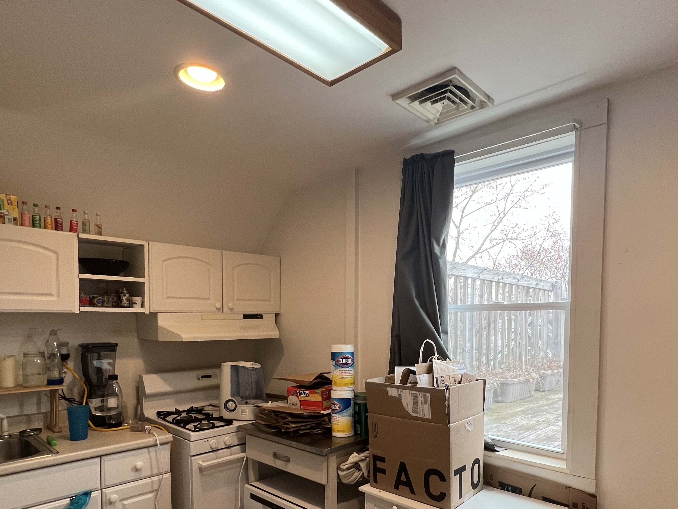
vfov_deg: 61.6
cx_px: 380
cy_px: 347
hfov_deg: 78.7
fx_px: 411
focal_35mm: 21
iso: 160
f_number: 1.8
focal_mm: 1.57
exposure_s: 1/125
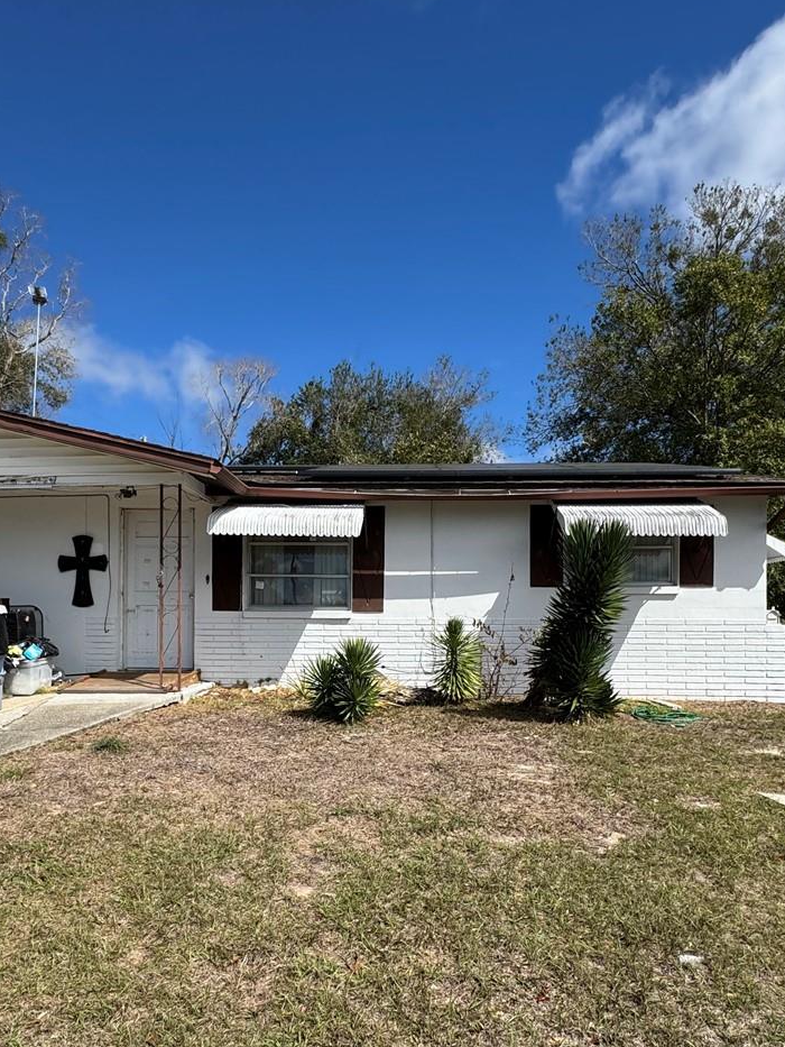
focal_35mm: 24
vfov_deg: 70.9
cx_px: 371
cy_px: 625
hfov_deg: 56.8
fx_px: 726
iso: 50
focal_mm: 2.22
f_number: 2.2
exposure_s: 1/2494
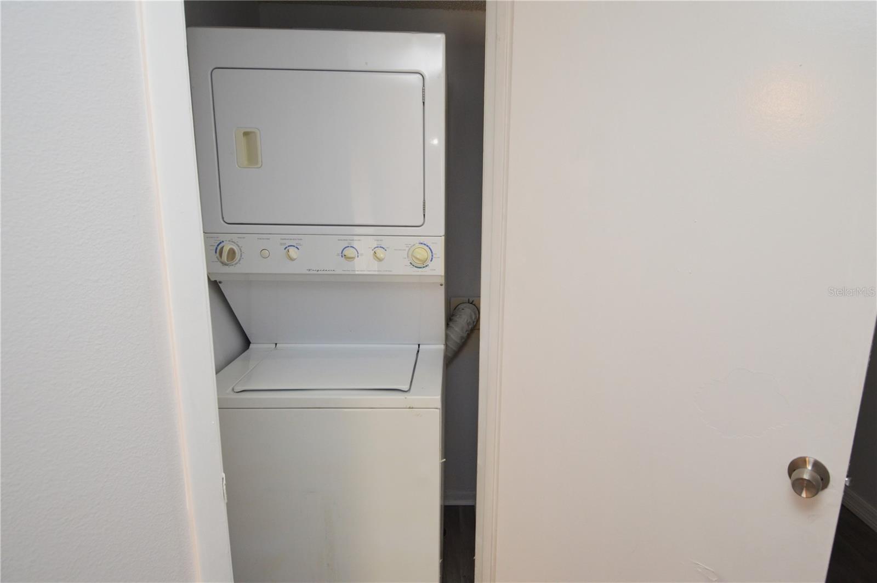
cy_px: 292
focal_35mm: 18
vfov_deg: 67.3
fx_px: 438
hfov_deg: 90.1
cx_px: 438
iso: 400
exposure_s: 1/60
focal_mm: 12
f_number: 4
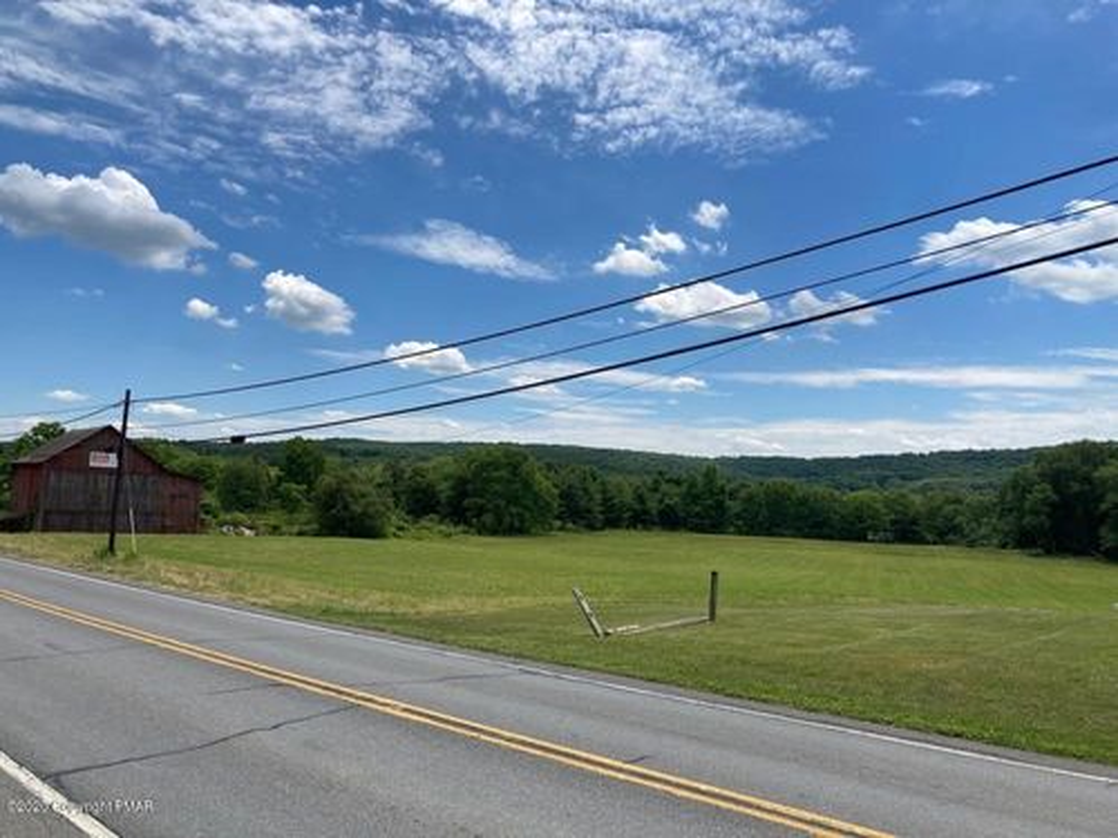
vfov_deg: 49.7
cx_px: 559
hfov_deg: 63.4
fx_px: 904
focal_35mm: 28
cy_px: 419
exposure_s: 1/3472
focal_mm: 3.99
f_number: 1.8
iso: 20
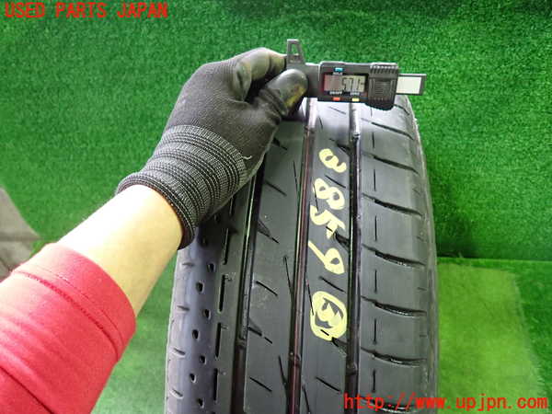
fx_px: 399
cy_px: 207
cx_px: 276
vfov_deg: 54.9
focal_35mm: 25
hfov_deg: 69.4
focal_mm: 4.5
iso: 500
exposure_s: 1/30
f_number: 2
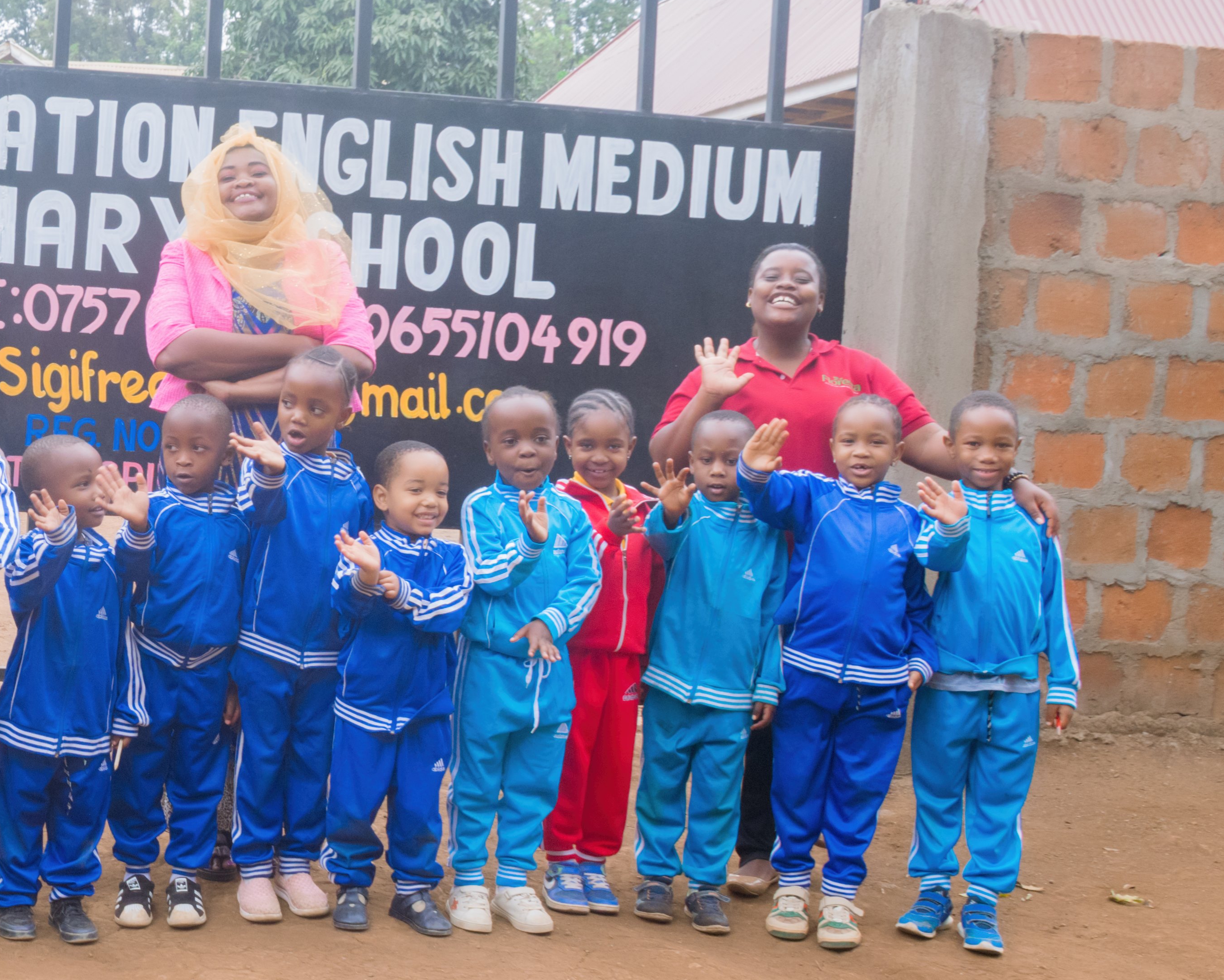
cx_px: -74
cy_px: 527
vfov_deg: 27.1
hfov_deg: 30.5
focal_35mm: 56
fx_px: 2029
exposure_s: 1/250
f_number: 8
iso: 640
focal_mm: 18
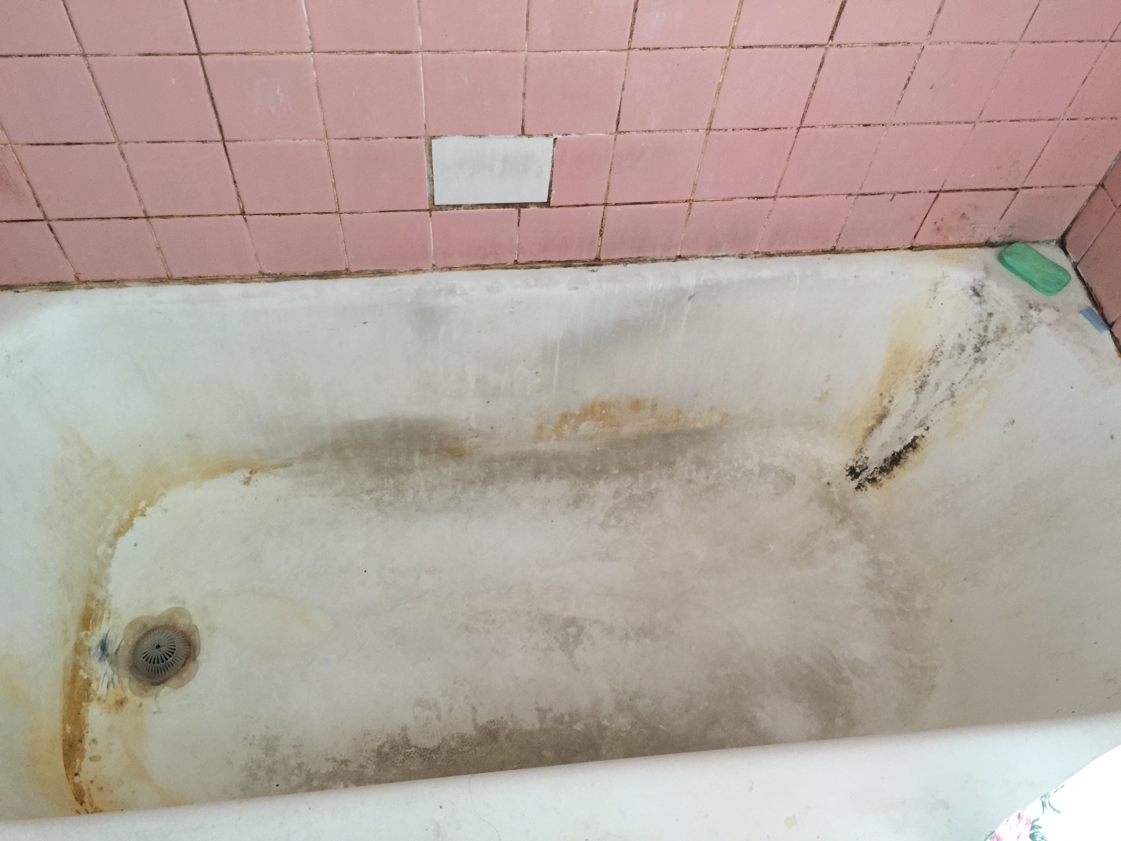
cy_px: 420
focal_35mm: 29
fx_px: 939
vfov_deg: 48.2
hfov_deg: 61.7
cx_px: 560
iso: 100
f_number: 2.2
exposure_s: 1/15
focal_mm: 4.15
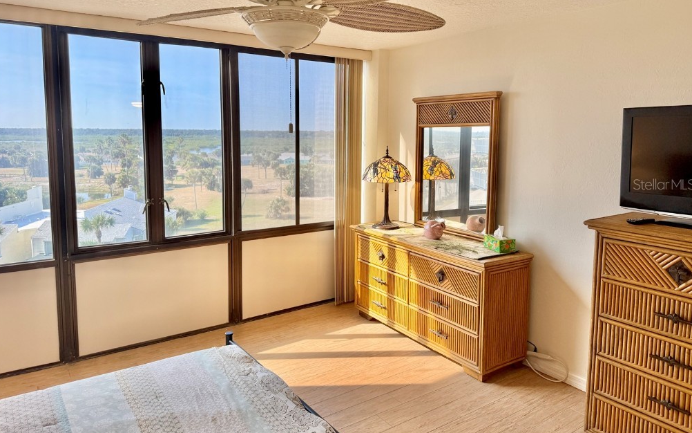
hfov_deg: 70.4
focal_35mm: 26
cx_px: 345
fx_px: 490
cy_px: 184
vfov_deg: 47.4
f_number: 1.78
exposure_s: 1/132
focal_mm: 6.76
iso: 80
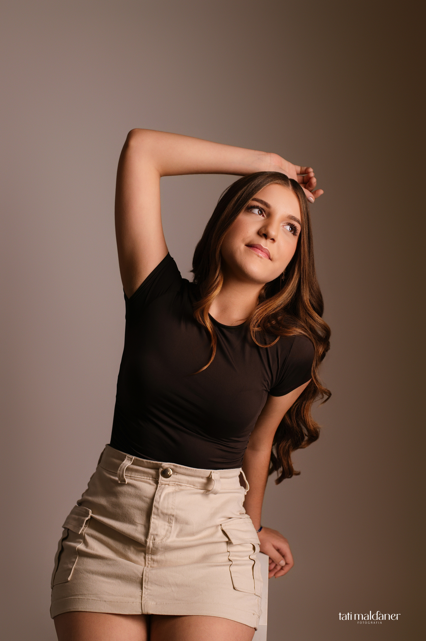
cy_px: 320
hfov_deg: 27.0
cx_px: 213
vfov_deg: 39.6
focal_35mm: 50
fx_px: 889
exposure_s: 1/200
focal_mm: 50
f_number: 4
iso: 125
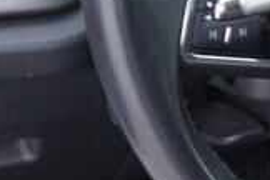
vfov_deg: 6.0
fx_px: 1702
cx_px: 420
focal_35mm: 227
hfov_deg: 8.8
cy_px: -56
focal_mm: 24
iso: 200
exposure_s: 1/40
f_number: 2.8
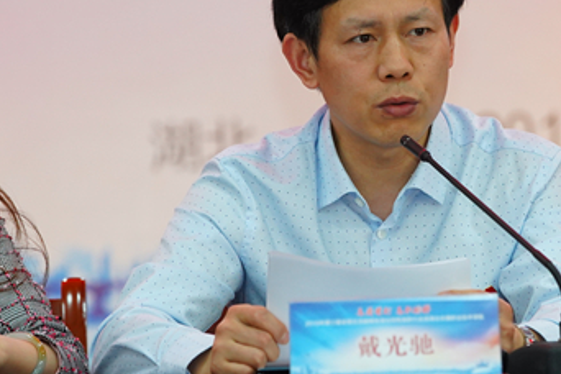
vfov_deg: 3.7
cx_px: 399
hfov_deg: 5.6
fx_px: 5734
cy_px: 140
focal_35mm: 368
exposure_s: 1/125
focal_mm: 168
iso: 2500
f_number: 4.5
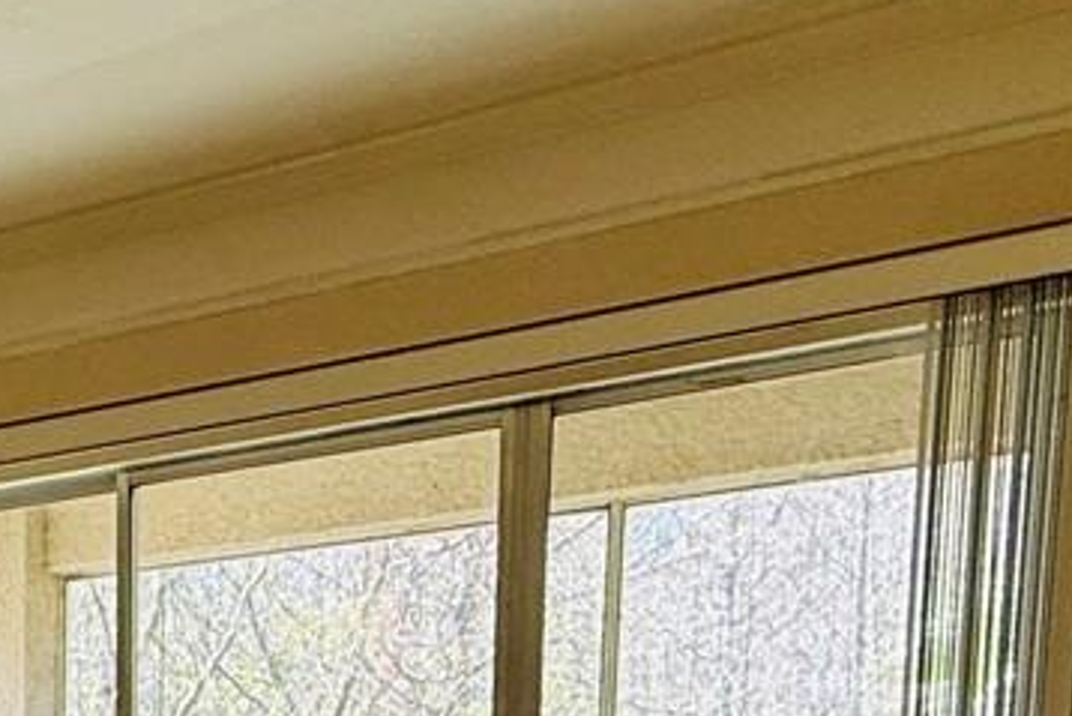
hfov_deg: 26.9
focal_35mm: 65
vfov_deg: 17.5
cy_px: 1231
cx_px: -258
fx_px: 1936
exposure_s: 1/120
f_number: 2.2
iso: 64
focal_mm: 2.22
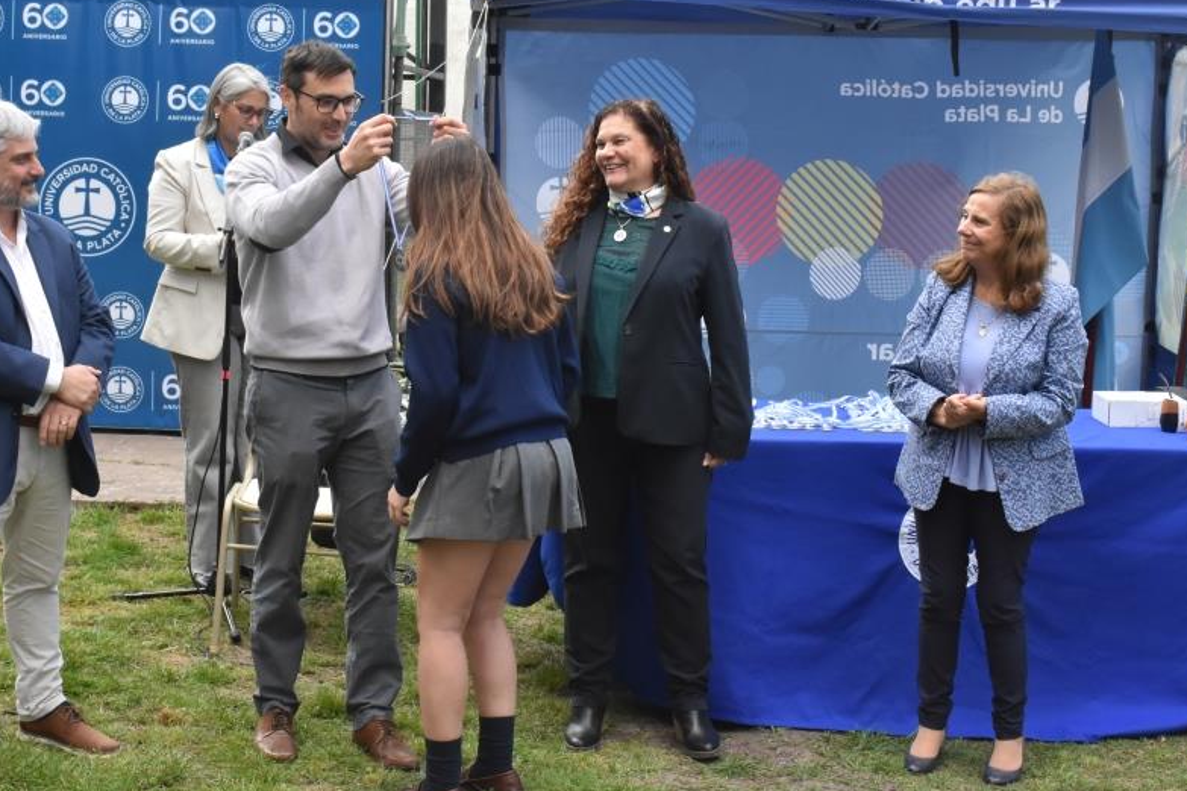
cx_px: 579
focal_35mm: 69
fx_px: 2263
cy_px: 302
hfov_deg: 29.4
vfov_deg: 19.8
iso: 1600
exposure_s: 1/500
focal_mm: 35
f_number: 11
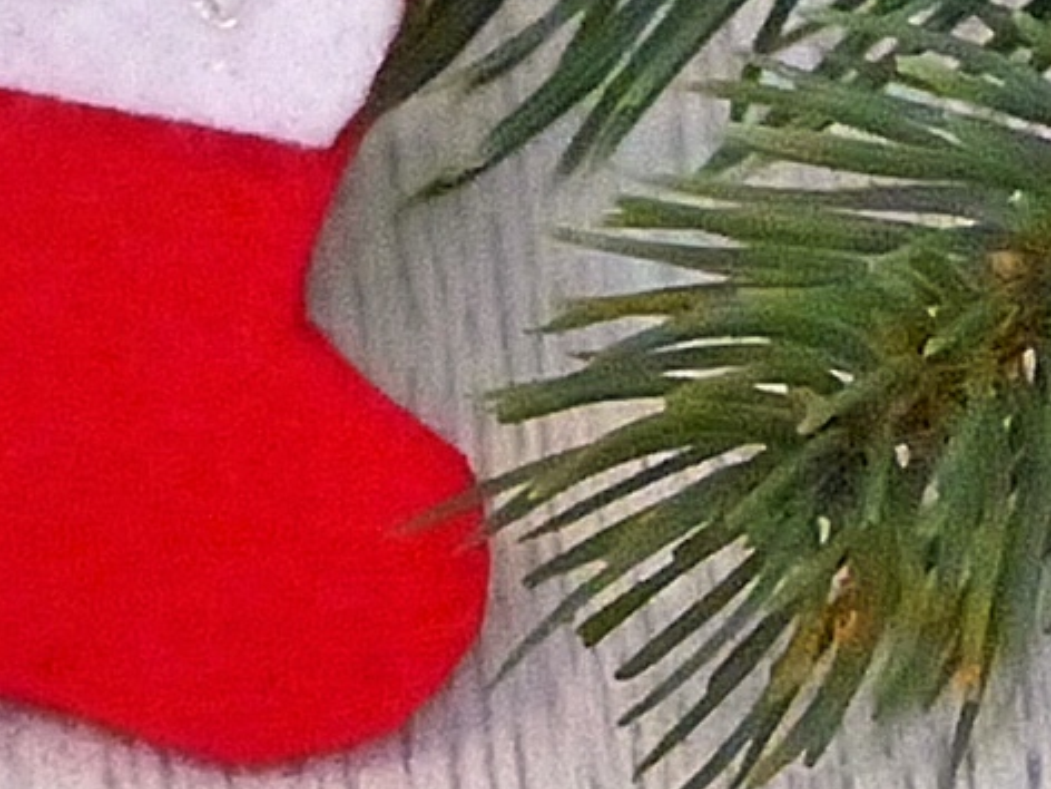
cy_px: -51
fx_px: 8957
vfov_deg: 5.0
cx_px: 534
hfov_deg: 6.7
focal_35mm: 295
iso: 1600
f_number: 2.8
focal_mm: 20.9
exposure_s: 1/60
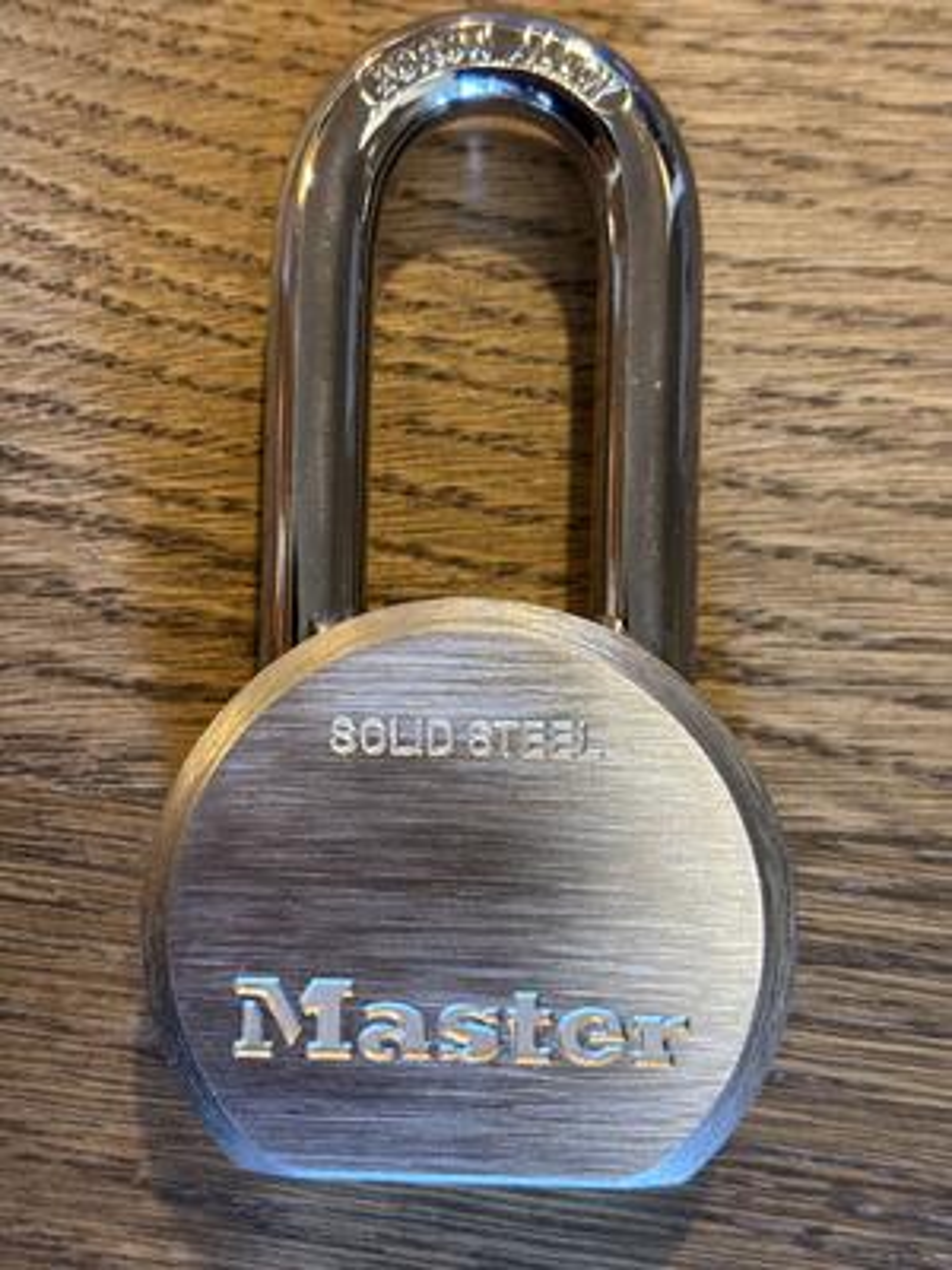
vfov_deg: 36.8
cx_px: 476
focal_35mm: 52
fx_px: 1907
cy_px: 635
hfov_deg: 28.0
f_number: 1.6
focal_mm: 5.96
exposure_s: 1/40
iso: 200
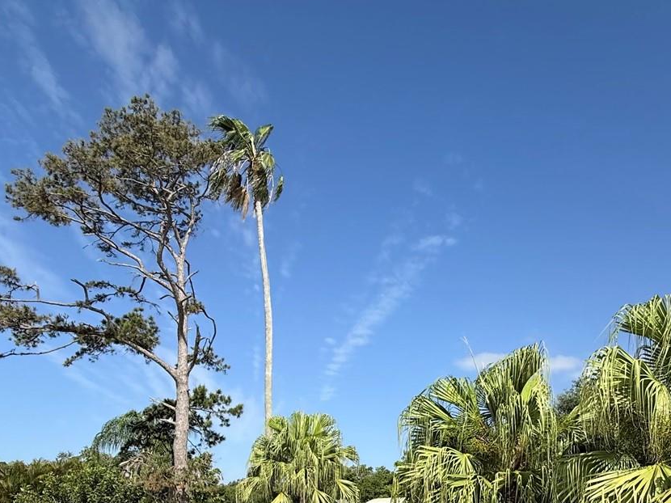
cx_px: 399
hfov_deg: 64.8
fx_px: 523
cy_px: 459
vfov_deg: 46.0
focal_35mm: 27
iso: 50
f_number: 2.2
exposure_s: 1/2717
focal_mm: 2.22
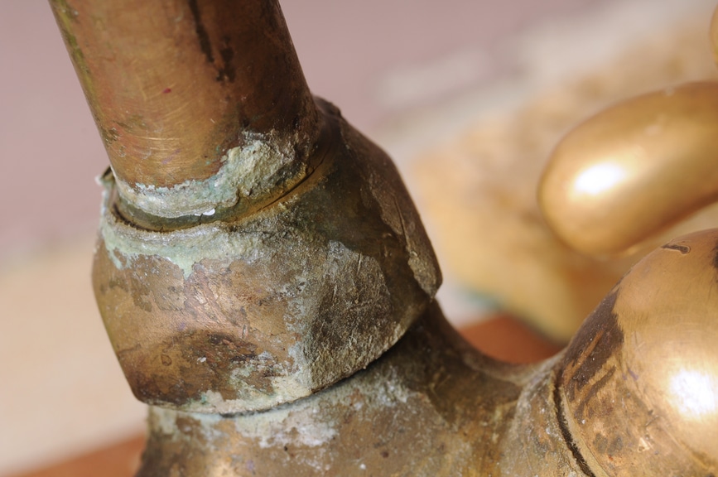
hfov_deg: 15.2
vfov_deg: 10.1
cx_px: 359
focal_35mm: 135
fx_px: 2689
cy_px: 238
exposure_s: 1/250
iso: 200
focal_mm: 90
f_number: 16
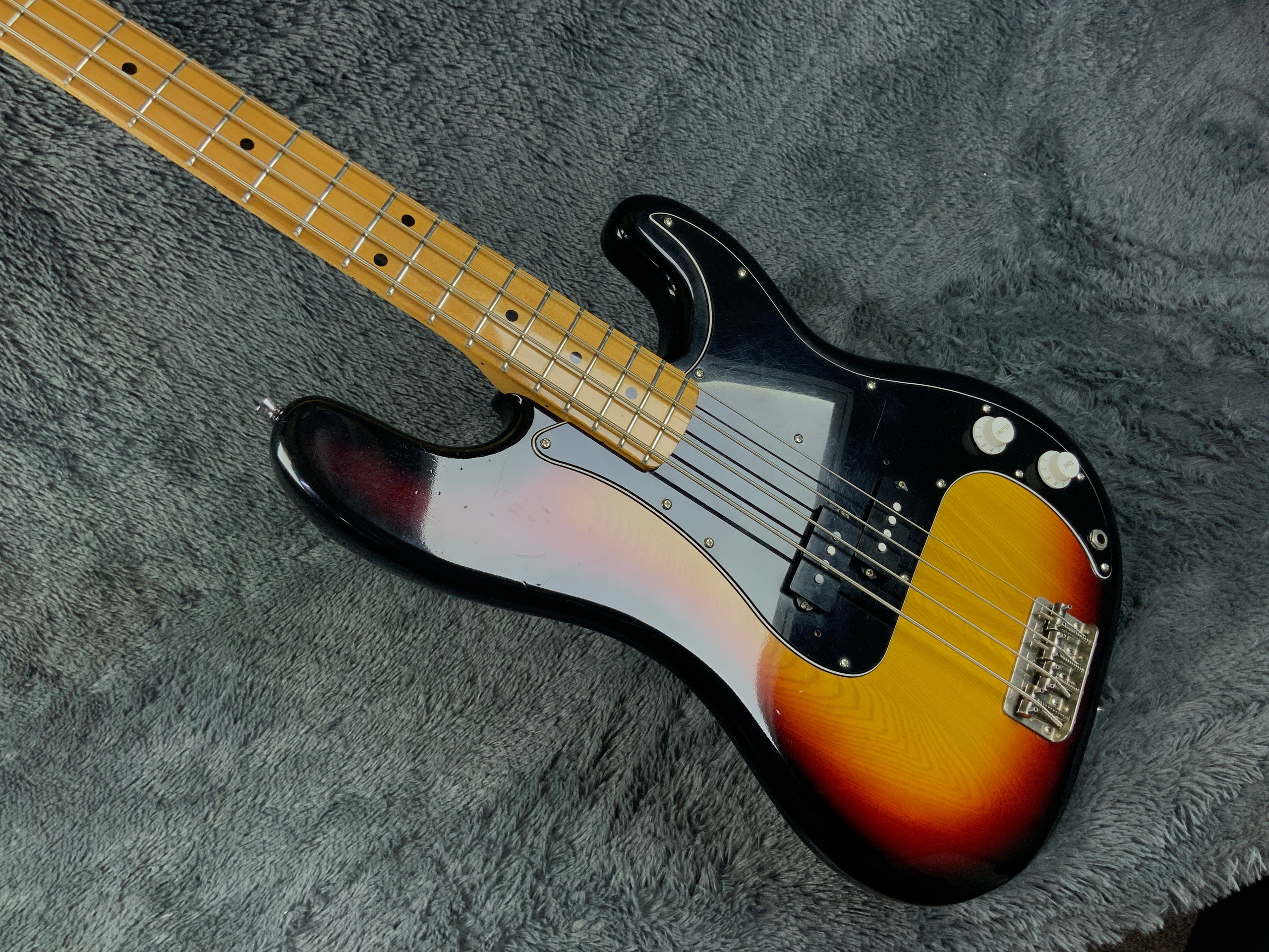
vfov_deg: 48.2
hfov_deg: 61.7
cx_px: 634
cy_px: 476
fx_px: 1063
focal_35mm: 29
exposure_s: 1/100
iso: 64
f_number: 1.8
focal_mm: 3
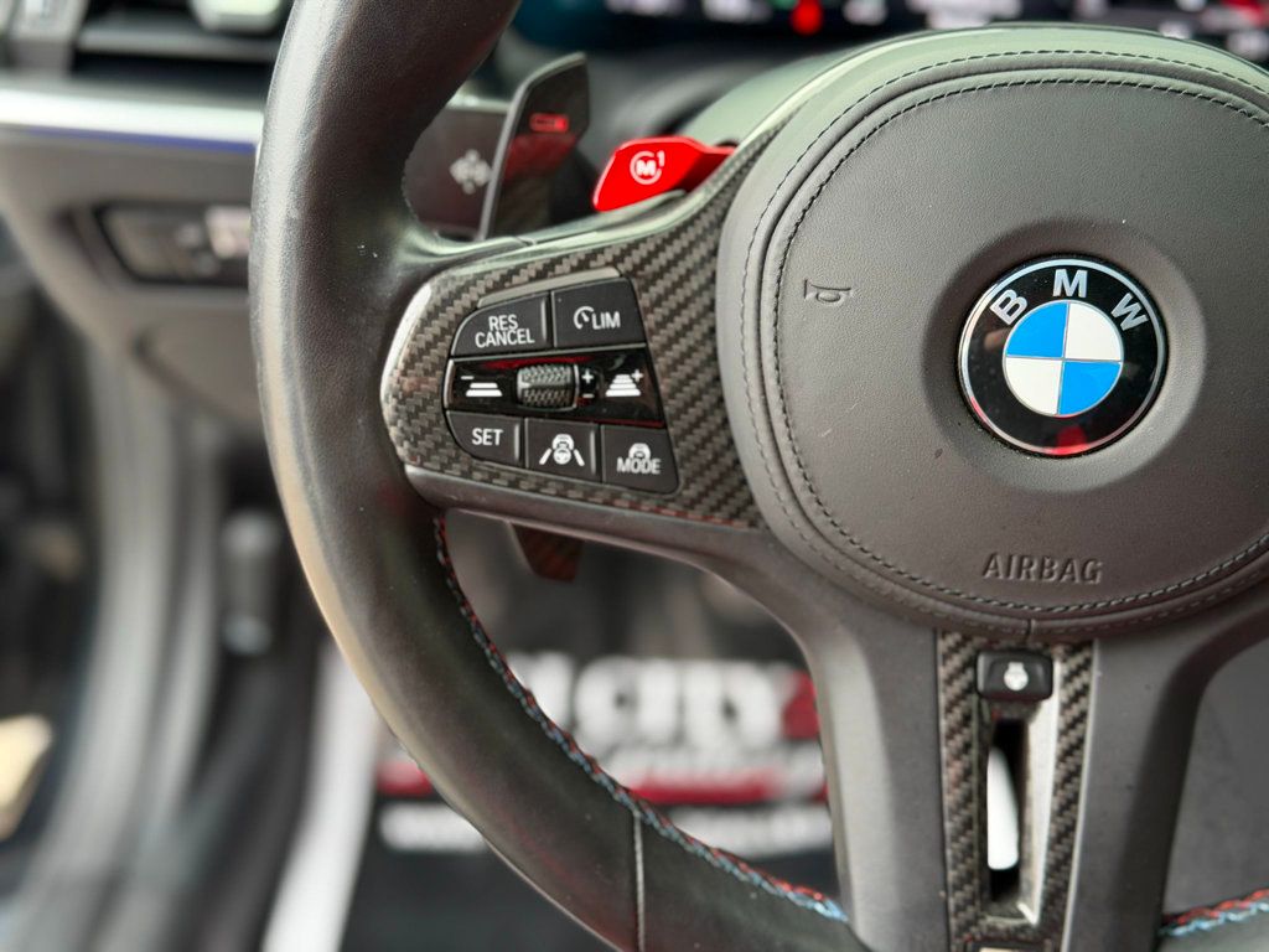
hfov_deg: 39.7
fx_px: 1760
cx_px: 634
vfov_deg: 30.3
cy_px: 476
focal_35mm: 48
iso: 125
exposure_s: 1/165
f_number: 1.78
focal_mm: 6.76
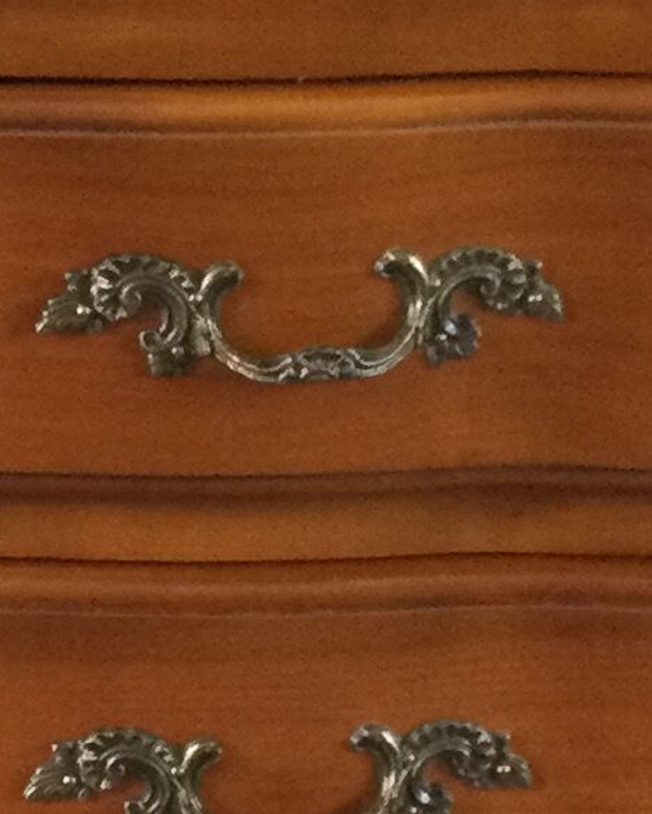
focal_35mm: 169
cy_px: 506
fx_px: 4072
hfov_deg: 8.9
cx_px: -379
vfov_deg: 11.4
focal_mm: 3.3
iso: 200
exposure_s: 1/33
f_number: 2.4
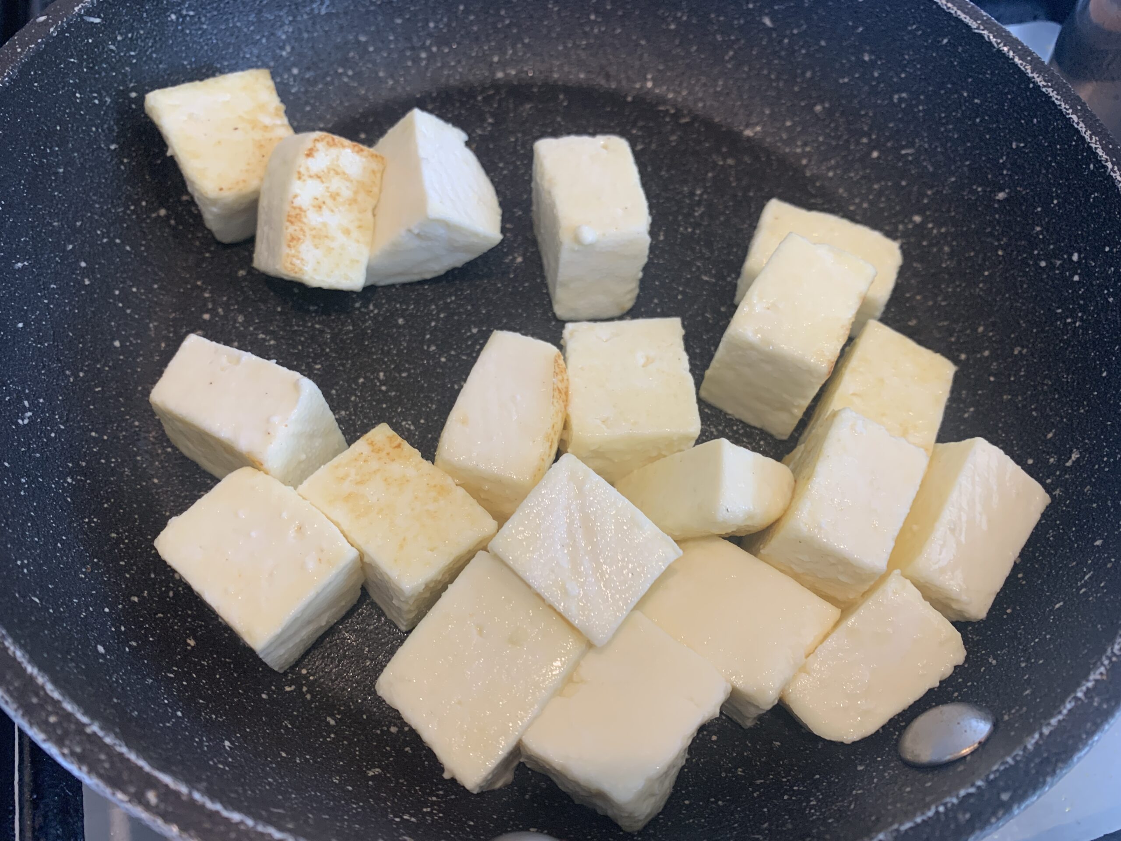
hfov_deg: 67.3
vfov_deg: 53.1
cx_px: 560
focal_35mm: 26
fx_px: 842
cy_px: 420
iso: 64
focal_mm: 4.25
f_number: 1.8
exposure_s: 1/50
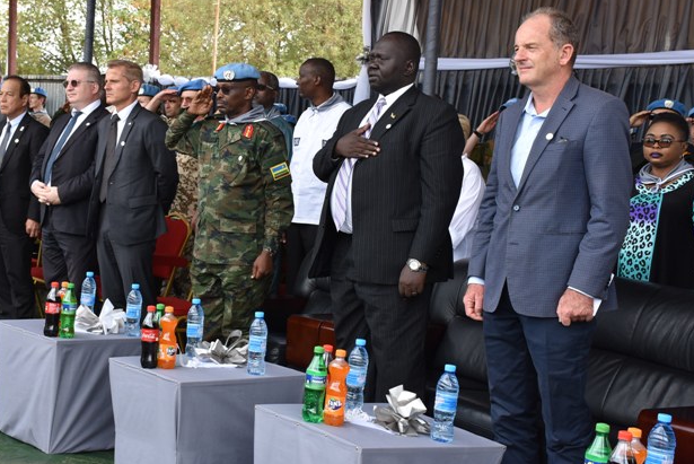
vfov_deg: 21.3
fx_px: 1235
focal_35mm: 64
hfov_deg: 31.3
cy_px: 207
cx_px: 257
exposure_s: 1/250
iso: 400
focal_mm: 32
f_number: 8
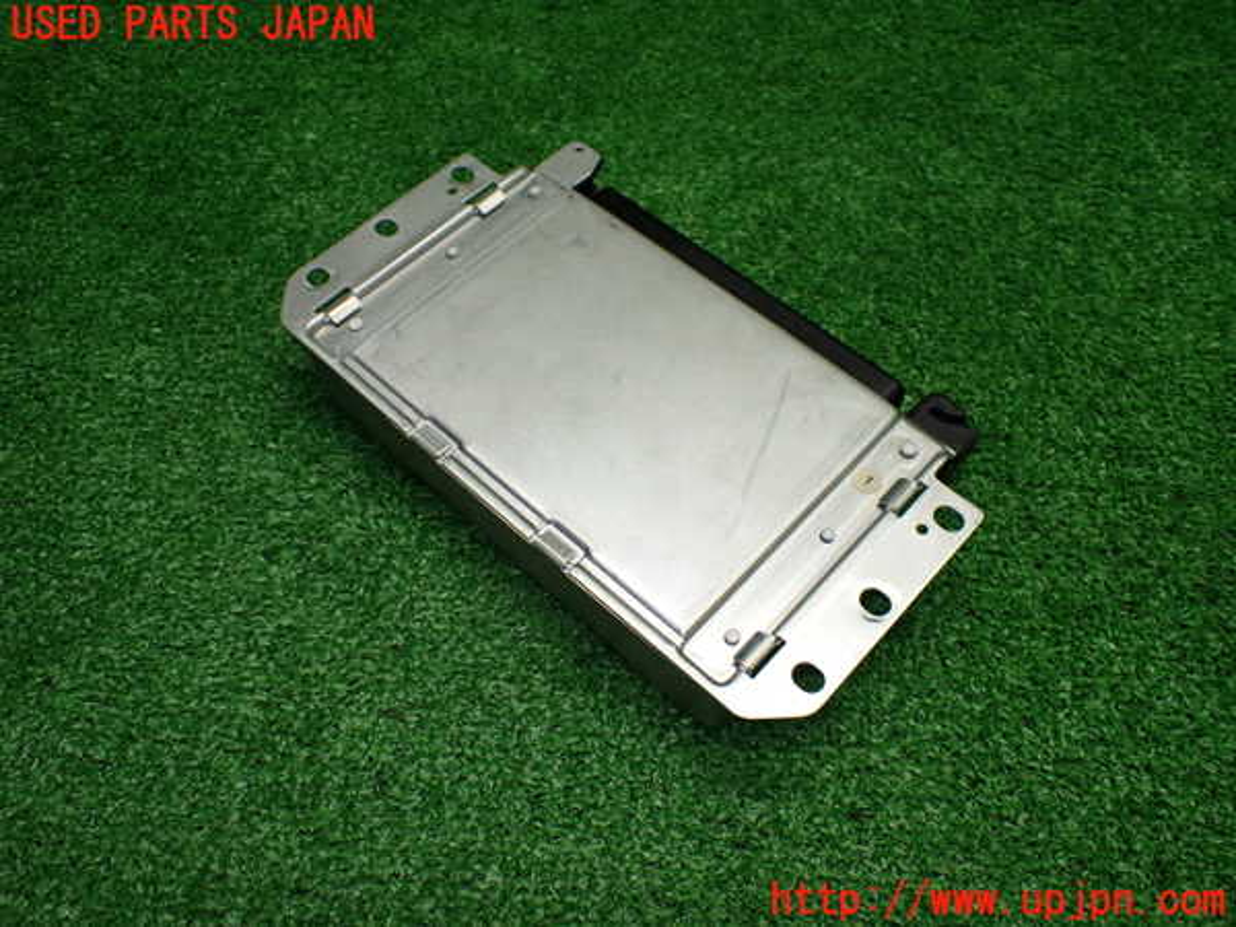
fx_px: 1071
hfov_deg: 60.0
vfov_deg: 46.8
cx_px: 618
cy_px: 464
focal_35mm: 30
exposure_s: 1/125
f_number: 2.3
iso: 200
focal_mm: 5.4
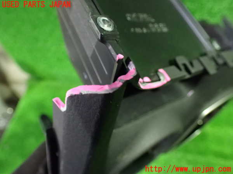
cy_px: 87
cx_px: 116
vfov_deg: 46.8
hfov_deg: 60.0
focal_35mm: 30
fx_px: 202
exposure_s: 1/30
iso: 1600
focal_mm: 5.4
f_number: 2.3
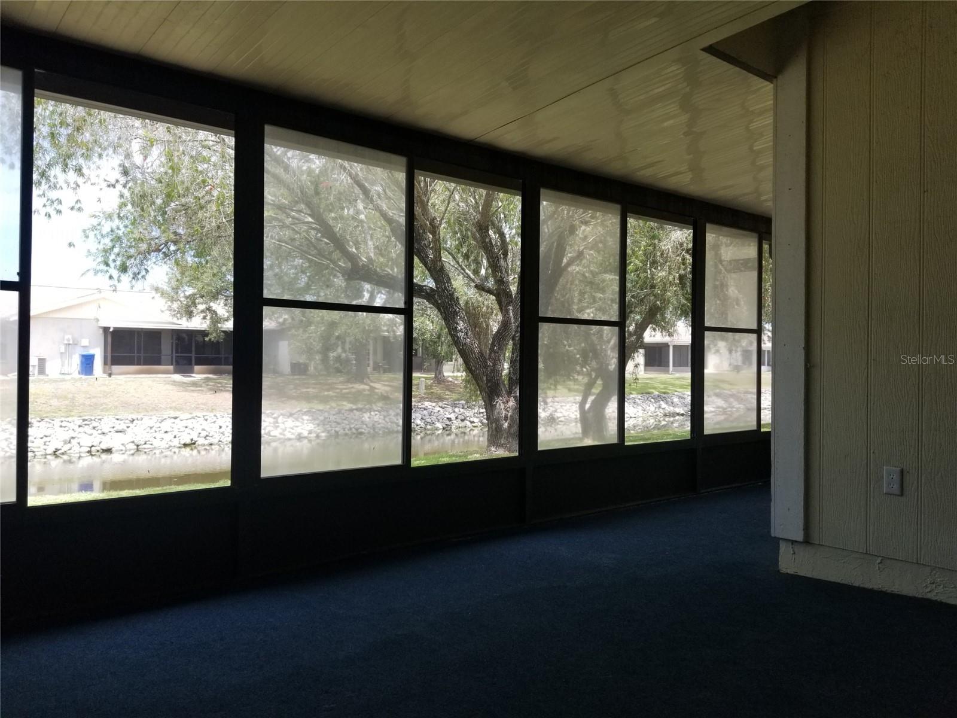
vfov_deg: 53.1
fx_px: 719
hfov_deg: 67.3
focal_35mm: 26
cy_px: 359
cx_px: 478
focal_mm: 4.3
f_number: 1.7
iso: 50
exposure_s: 1/456
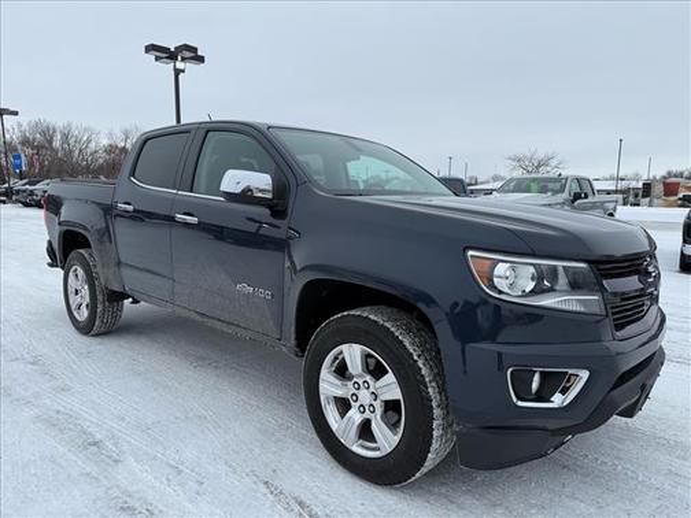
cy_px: 259
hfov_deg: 71.6
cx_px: 346
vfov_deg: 56.8
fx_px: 479
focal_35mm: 24
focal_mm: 6.76
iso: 80
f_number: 1.78
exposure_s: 1/1727
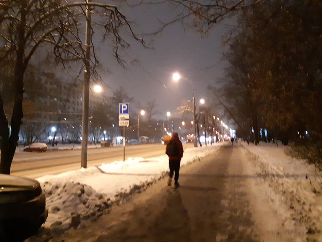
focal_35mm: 26
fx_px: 242
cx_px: 161
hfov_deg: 67.3
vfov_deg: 53.1
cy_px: 121
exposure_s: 1/17
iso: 640
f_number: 1.7
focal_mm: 3.93
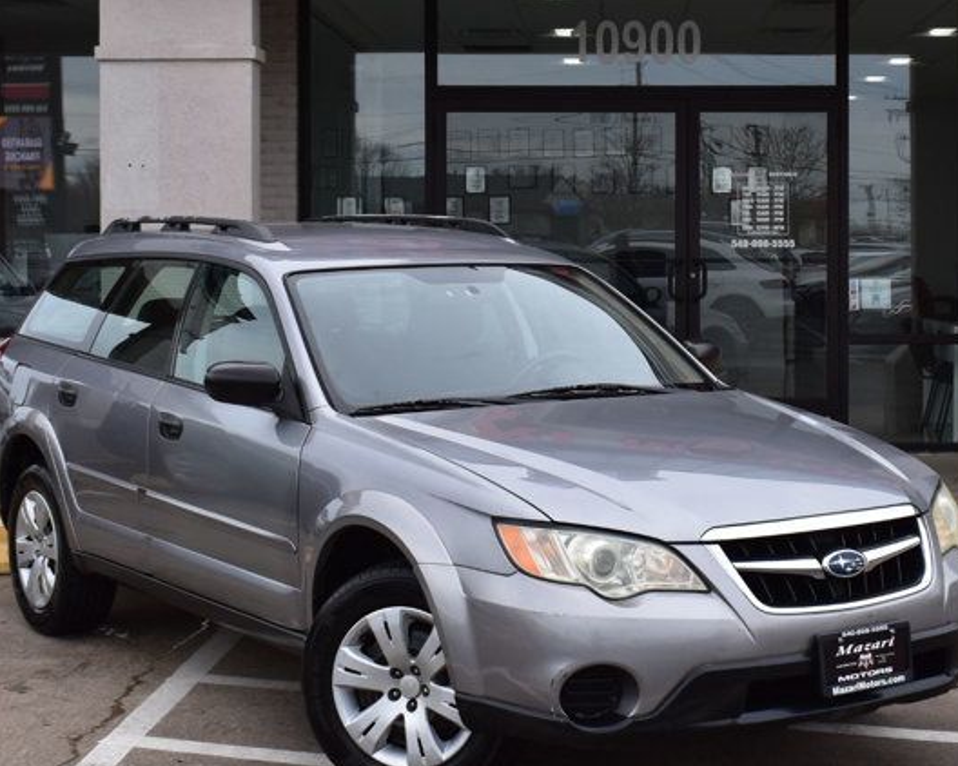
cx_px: 635
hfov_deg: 26.6
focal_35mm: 71
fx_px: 2012
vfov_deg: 21.5
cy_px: 296
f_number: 10
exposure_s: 1/320
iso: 400
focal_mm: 26
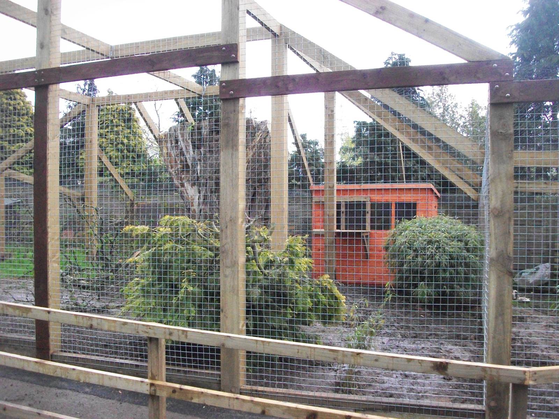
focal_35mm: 32
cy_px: 210
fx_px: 517
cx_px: 280
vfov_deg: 44.2
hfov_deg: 56.8
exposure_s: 1/500
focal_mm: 5.7
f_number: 2.9
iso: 622
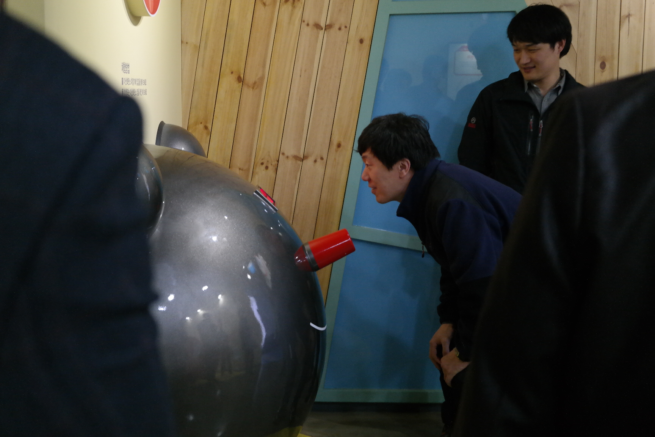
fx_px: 891
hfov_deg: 40.3
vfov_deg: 27.5
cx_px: 328
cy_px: 218
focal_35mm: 49
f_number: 4.5
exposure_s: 1/60
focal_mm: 32
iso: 1600
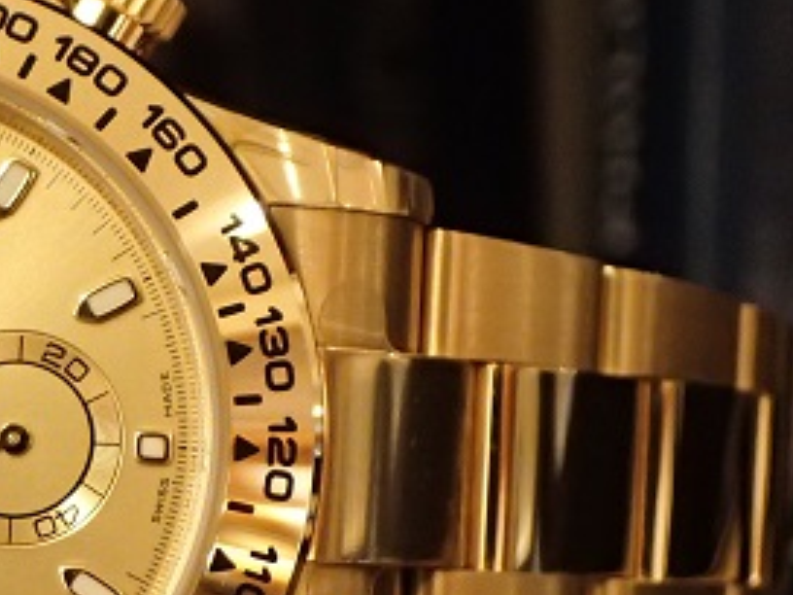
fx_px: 3459
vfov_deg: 9.8
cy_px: 350
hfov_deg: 12.9
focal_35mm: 151
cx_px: -15
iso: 800
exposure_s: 1/40
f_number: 3.5
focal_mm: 10.29
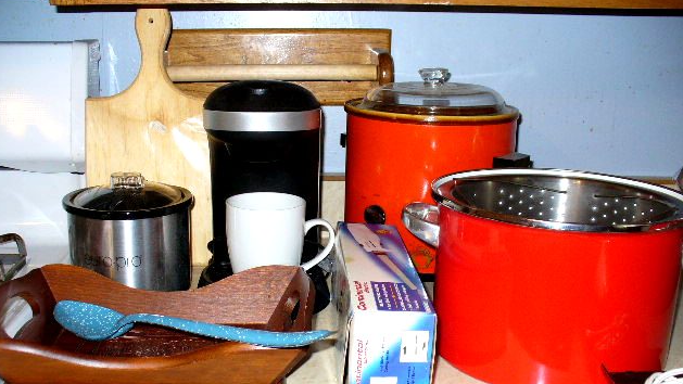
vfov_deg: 28.9
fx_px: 743
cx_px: 337
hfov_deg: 49.4
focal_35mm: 41
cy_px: 246
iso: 100
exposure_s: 1/30
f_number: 2.8
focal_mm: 6.1
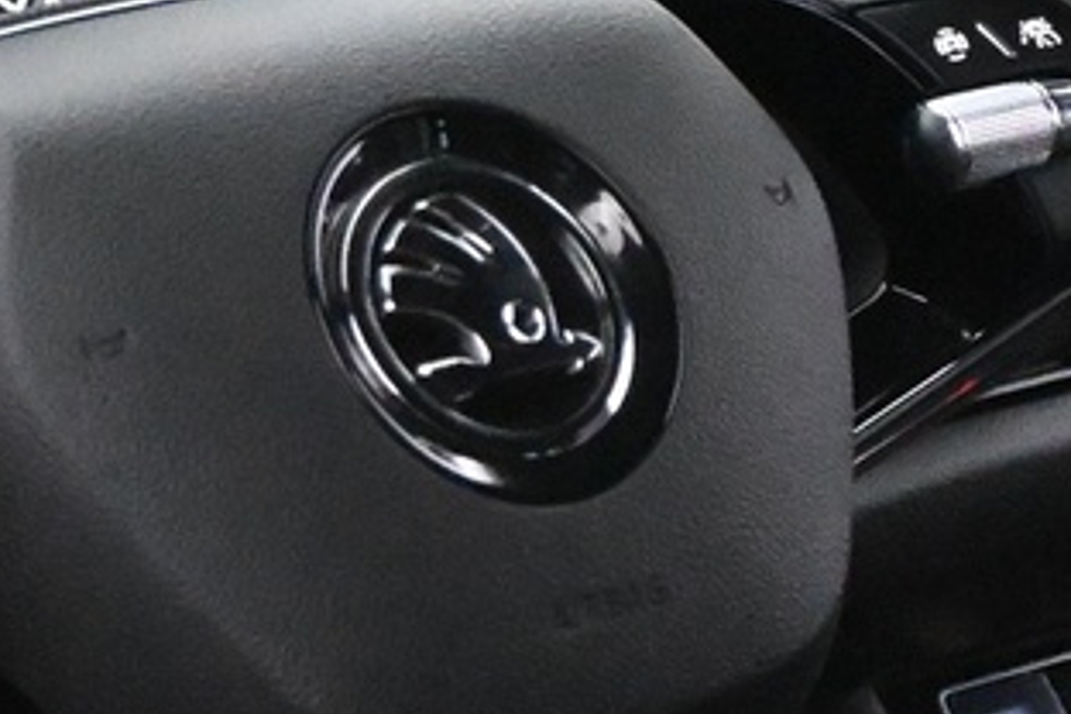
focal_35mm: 187
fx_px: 5563
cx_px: 343
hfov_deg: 11.0
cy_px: 227
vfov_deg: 7.3
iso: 10000
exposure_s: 1/60
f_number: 4.2
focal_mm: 24
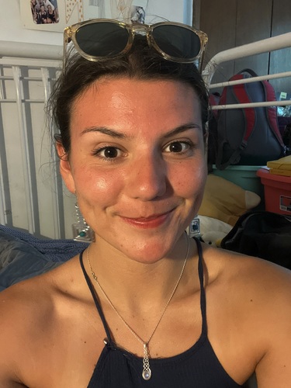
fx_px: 336
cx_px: 146
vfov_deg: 60.0
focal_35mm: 30
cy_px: 194
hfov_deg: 46.8
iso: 500
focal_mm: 2.71
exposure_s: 1/30
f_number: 2.2
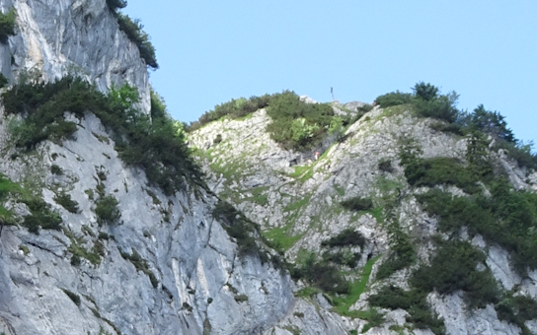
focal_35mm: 202
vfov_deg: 6.5
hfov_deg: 10.3
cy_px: 419
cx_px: 68
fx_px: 2956
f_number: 4.5
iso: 80
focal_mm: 9.18
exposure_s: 1/160
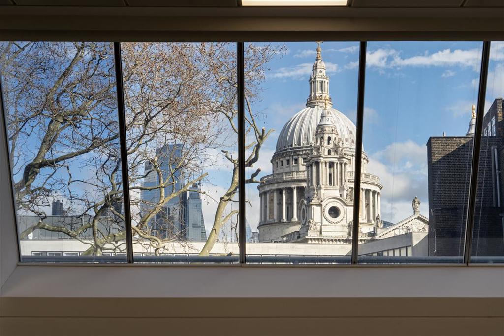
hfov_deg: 41.9
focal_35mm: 47
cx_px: 252
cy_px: 168
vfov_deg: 28.7
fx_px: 658
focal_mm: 47
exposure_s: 1/160
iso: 400
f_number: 9
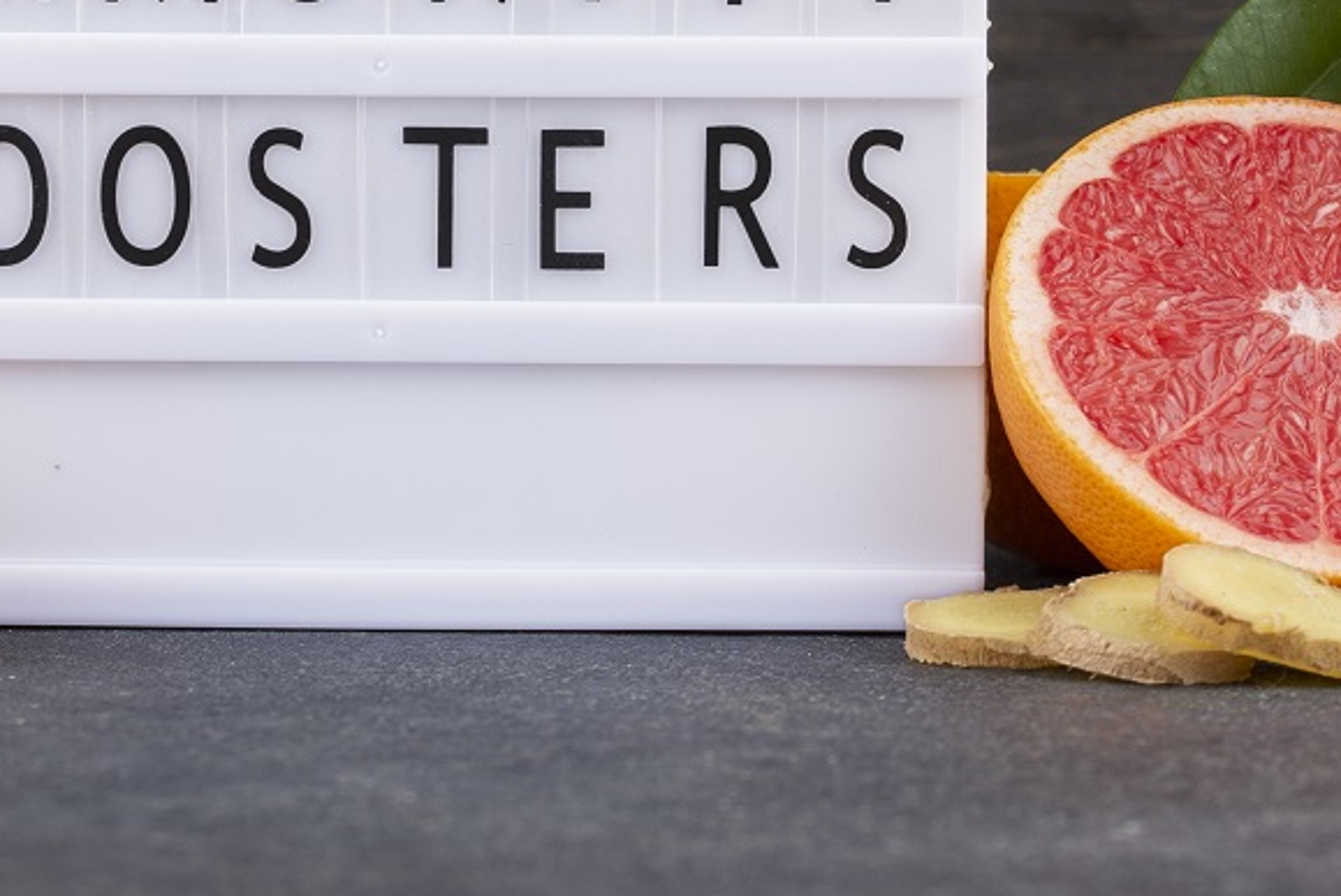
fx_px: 12972
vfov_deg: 3.9
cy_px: -545
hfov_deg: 5.9
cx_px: 336
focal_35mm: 348
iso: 100
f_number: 8
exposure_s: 1/100
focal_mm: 105
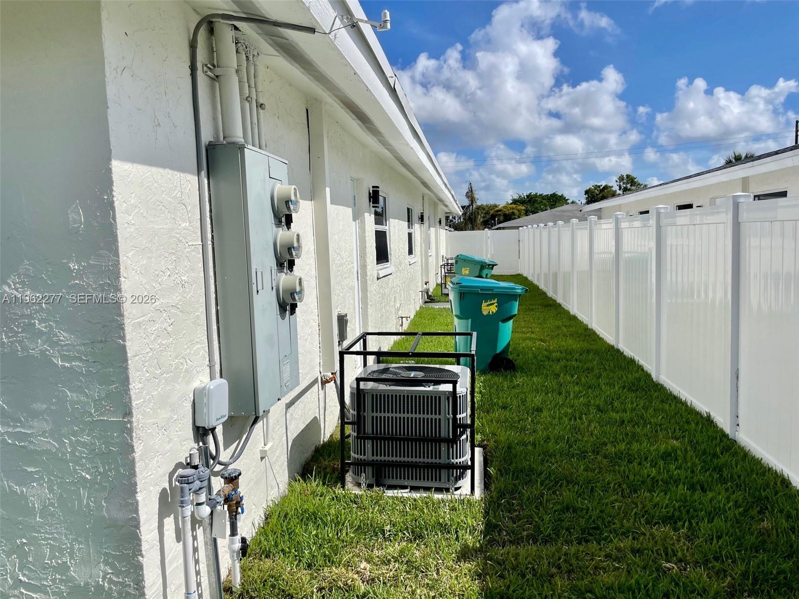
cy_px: 300
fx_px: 600
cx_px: 400
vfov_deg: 53.1
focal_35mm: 26
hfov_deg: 67.3
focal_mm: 4.2
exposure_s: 1/7813
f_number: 1.6
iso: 32
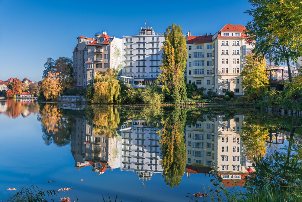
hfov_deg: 57.2
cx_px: 151
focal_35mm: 33
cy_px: 101
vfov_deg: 40.0
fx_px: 277
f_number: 4.5
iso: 100
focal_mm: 22
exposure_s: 1/640
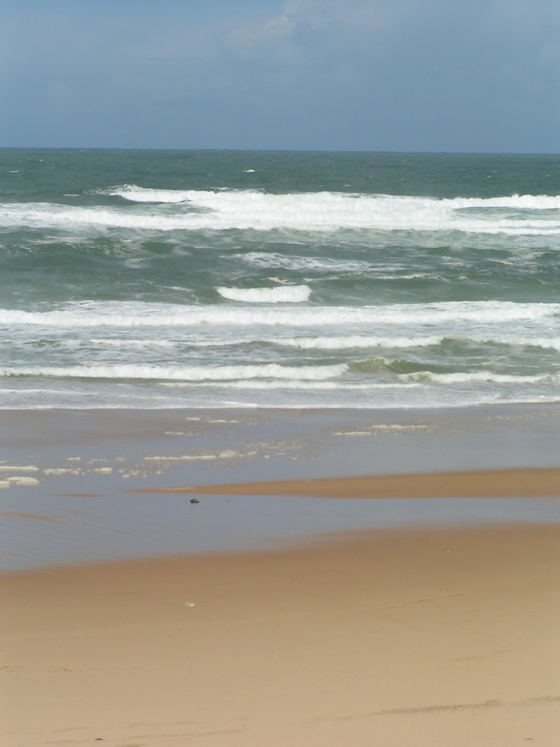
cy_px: 374
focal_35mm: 164
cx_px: 280
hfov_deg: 9.0
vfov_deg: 12.1
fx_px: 3538
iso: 50
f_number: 5.6
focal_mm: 25.1
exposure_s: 1/1000
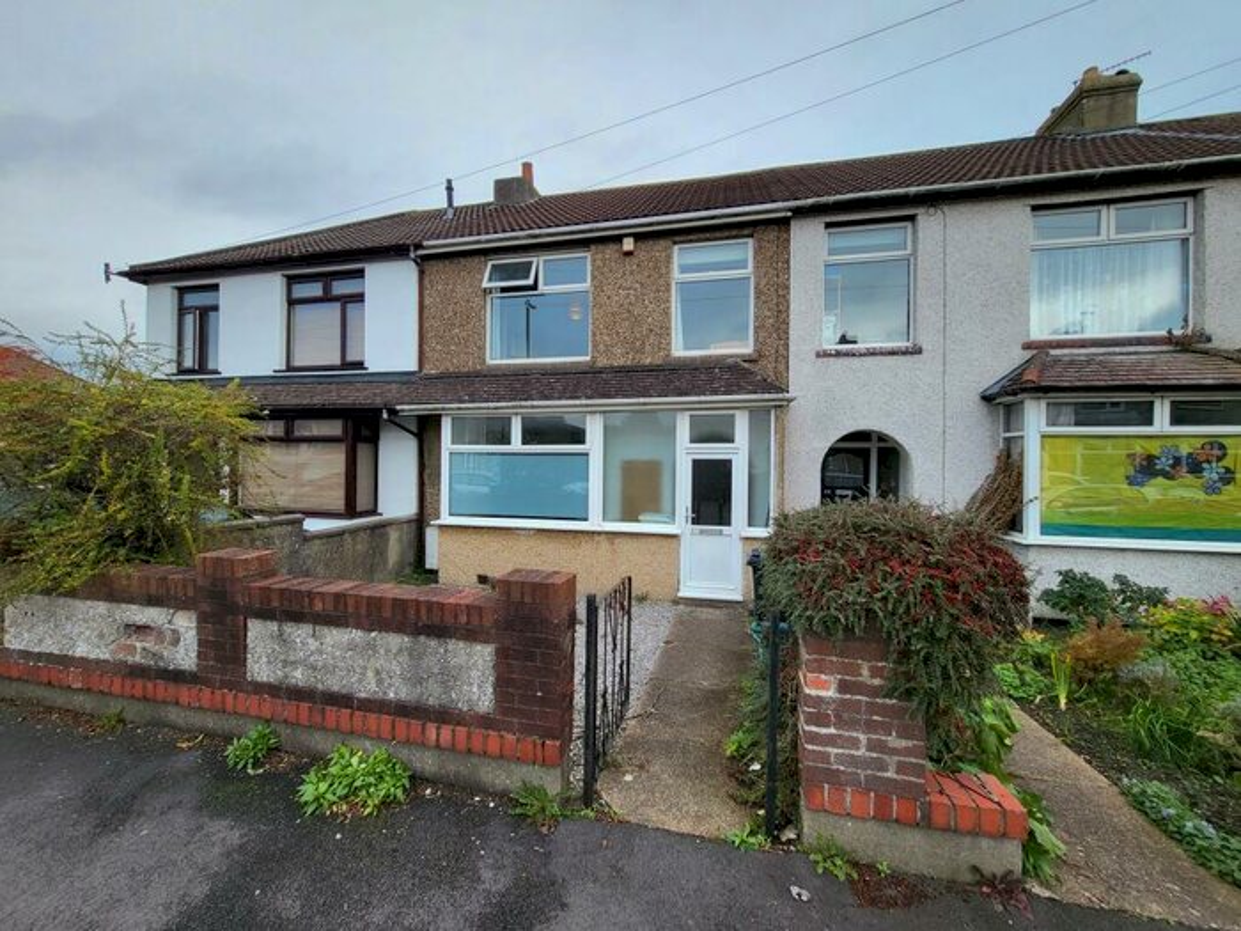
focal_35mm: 13
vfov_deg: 89.9
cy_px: 466
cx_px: 620
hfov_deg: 106.2
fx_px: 466
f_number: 2.2
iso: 32
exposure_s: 1/213
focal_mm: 1.74
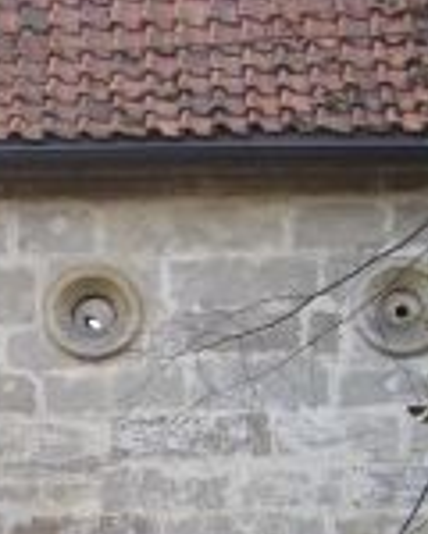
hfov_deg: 10.8
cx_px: -221
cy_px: 723
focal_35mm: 137
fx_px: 2169
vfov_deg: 13.5
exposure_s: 1/80
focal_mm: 5.8
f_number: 2.6
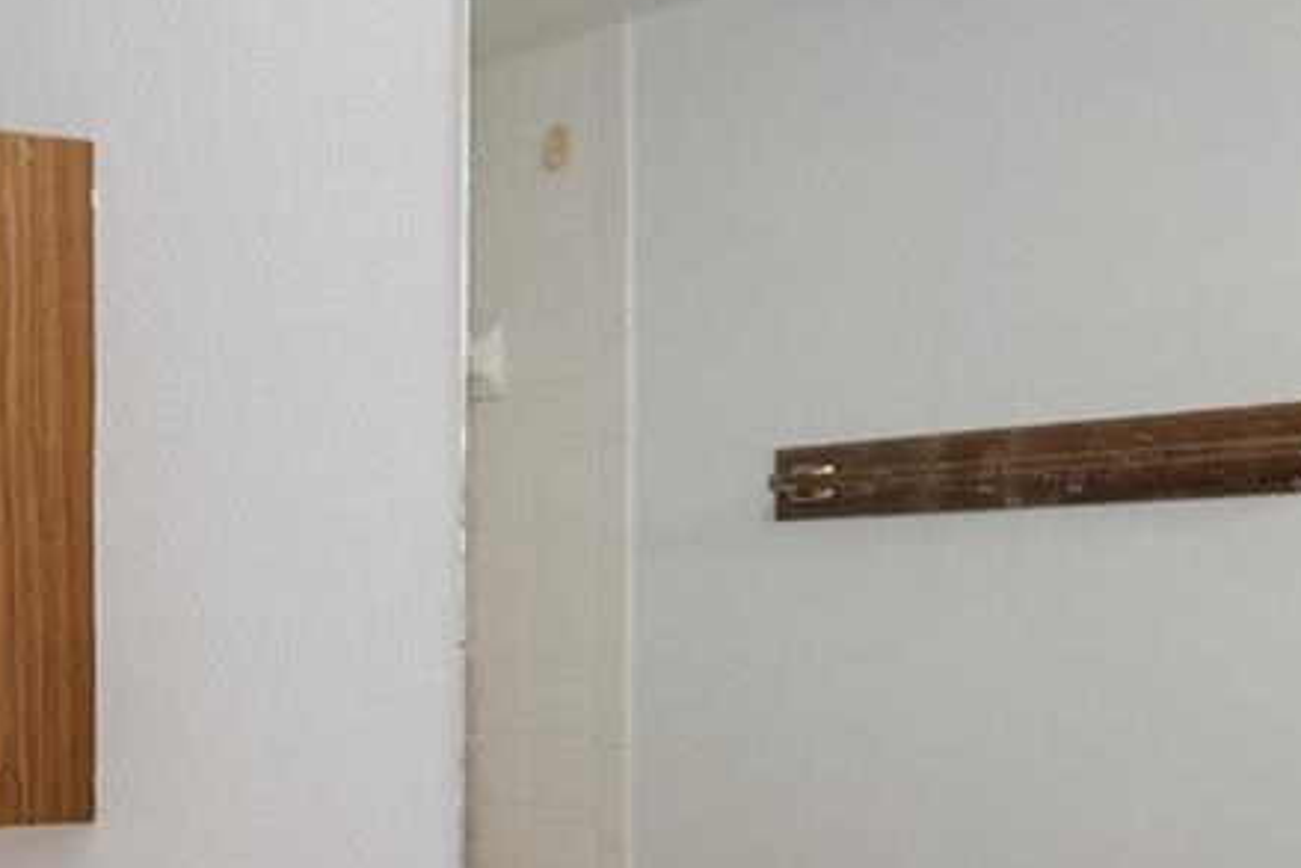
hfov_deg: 29.1
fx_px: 1844
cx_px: -507
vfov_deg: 26.2
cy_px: 656
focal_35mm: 51
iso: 250
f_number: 6.3
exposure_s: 1/2
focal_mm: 14
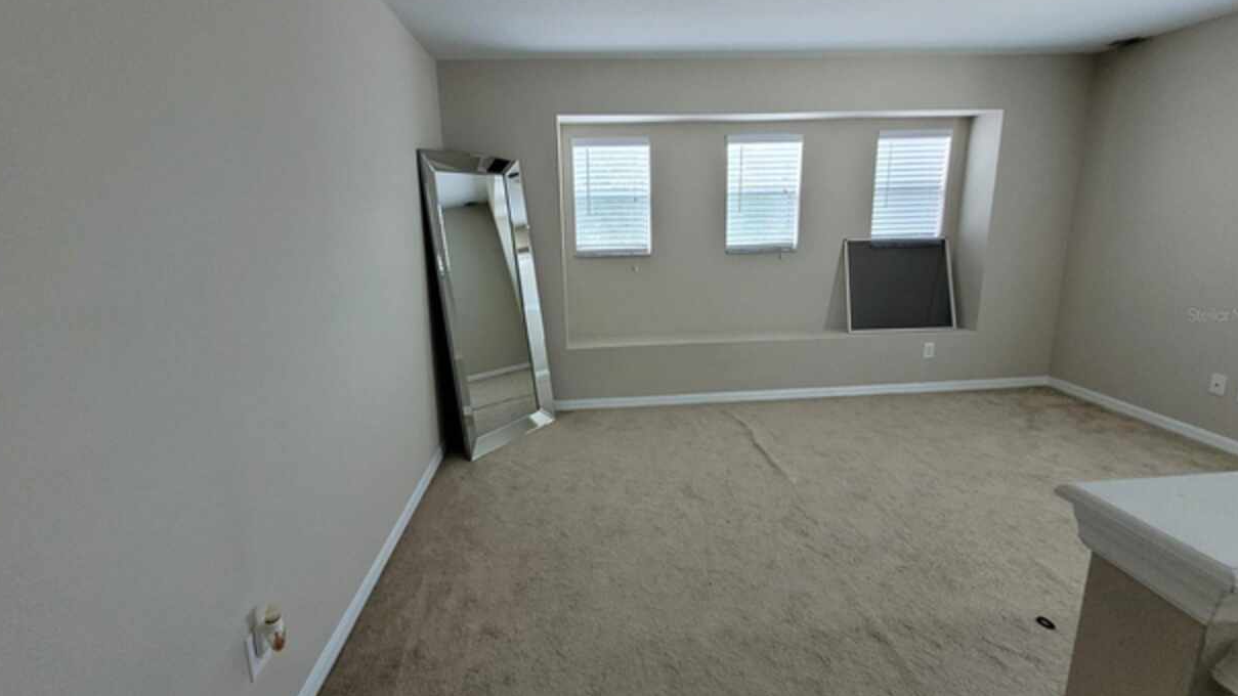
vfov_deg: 70.4
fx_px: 492
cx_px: 609
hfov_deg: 103.0
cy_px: 314
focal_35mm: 15
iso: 320
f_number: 2.2
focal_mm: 1.74
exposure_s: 1/60
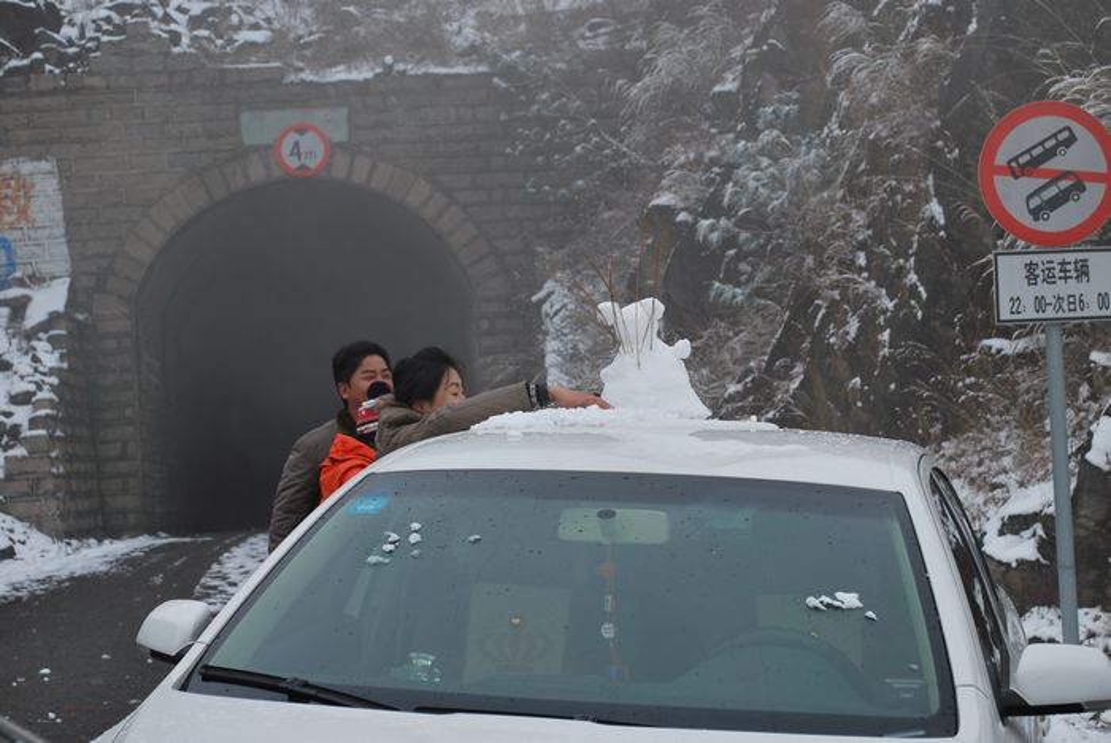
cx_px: 556
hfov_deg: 29.8
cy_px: 372
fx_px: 2085
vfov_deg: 20.2
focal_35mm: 68
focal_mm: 45
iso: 100
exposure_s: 1/160
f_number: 7.1
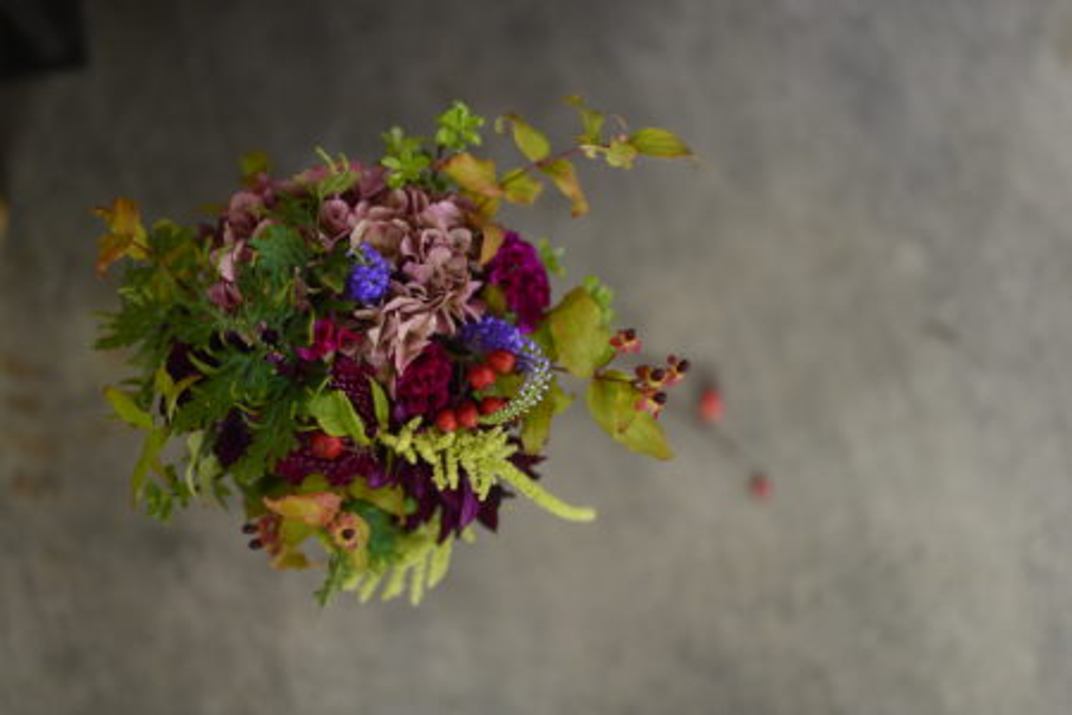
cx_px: 536
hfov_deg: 39.6
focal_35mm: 50
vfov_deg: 27.0
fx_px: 1489
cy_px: 358
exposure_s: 1/50
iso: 360
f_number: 1.6
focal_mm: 50
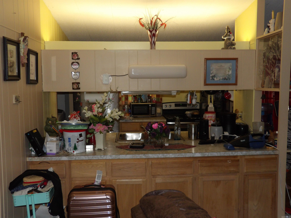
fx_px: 277
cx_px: 146
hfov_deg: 55.4
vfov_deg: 42.9
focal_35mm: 33
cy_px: 109
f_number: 3.6
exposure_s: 1/33
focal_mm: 5.9
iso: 200
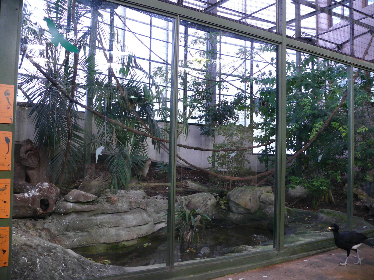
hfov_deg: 52.6
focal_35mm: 35
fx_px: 378
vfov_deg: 40.7
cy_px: 140
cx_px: 187
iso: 200
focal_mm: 7.4
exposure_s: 1/30
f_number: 2.8
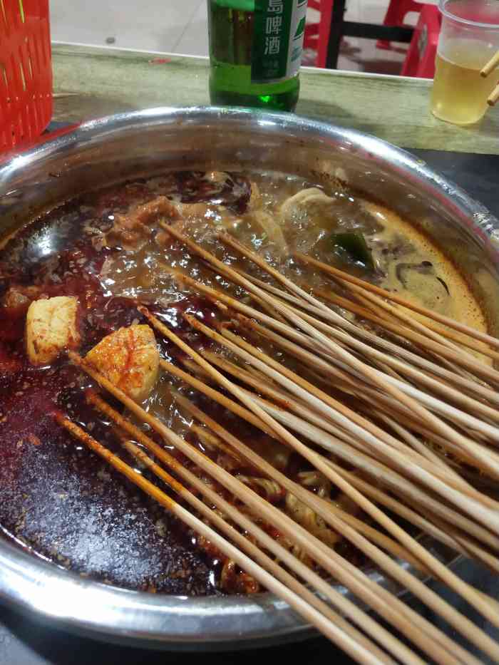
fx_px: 576
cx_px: 250
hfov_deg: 46.8
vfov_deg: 60.0
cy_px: 332
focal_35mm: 30
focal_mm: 3.95
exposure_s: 1/50
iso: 263
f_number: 1.8
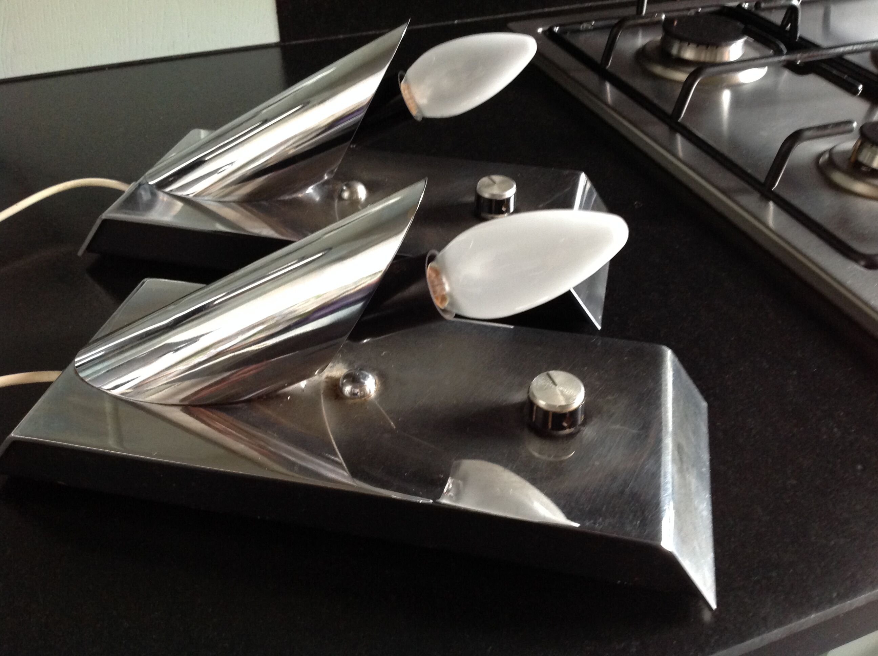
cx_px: 439
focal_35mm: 35
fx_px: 886
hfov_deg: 52.7
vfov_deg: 40.6
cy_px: 328
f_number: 2.4
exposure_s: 1/15
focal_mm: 4.28
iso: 200
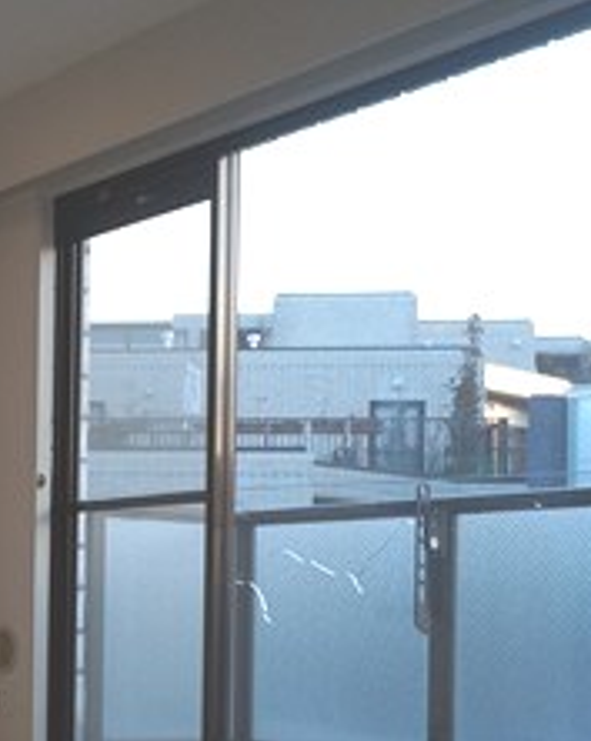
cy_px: 599
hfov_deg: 21.9
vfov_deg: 28.5
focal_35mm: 65
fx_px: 1424
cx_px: -93
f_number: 4
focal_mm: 16
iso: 500
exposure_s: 1/160
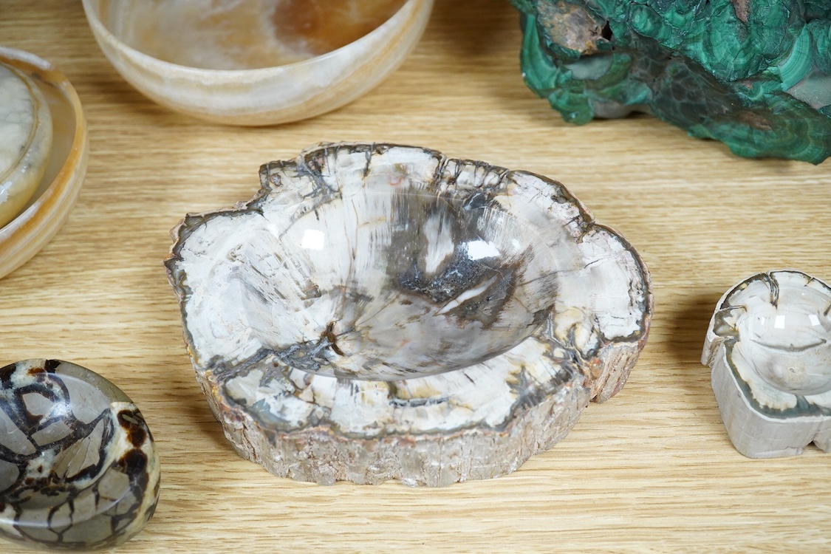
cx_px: 416
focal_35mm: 45
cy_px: 277
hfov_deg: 43.6
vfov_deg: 29.9
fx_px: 1039
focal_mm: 30
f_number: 7.1
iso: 2500
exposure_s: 1/160
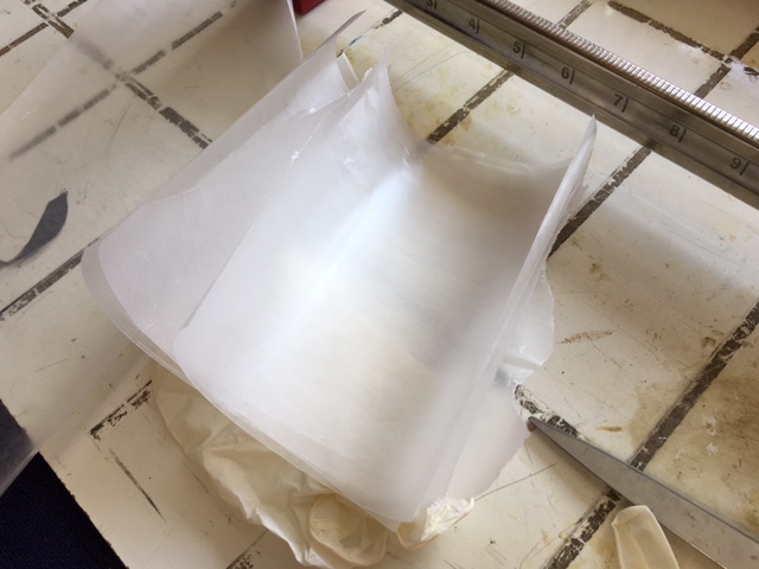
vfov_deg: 48.2
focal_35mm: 29
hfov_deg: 61.7
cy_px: 284
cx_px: 380
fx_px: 636
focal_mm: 4.15
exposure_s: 1/120
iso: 25
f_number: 2.2
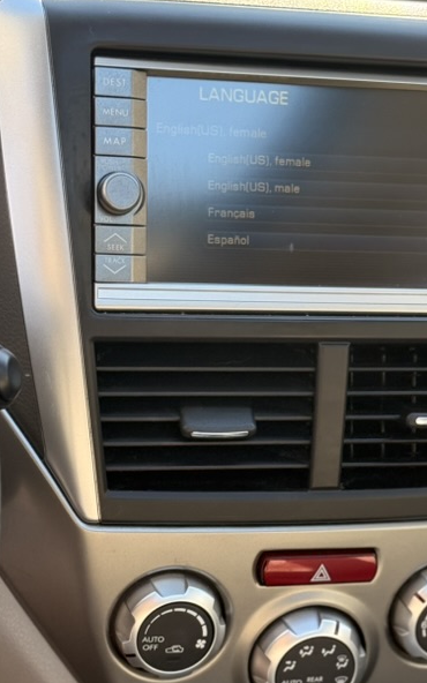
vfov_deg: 23.4
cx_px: 272
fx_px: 1639
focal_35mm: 88
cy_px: 459
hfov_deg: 14.8
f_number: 1.78
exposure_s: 1/240
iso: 160
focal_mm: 6.76
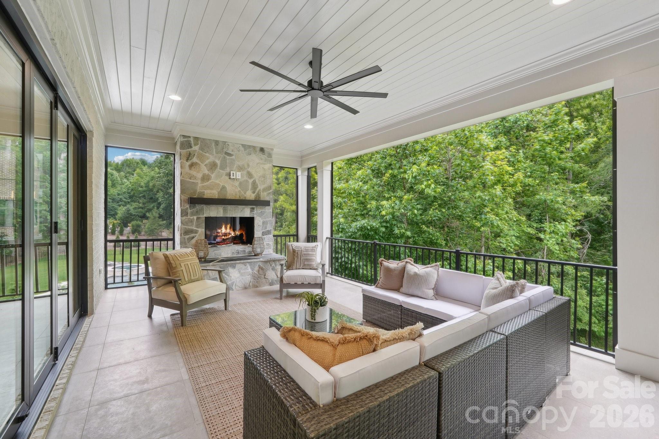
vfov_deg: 77.3
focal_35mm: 15
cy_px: 220
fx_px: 275
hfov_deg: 100.4
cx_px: 330
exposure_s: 1/30
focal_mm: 10
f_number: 8
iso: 400
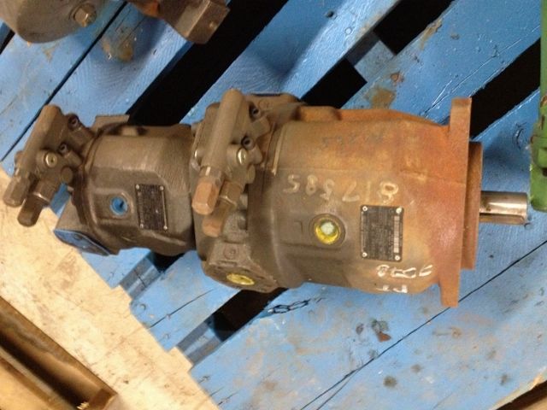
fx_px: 553
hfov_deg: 52.6
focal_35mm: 35
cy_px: 205
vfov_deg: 40.7
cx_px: 274
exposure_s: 1/15
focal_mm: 4.28
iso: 500
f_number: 2.4
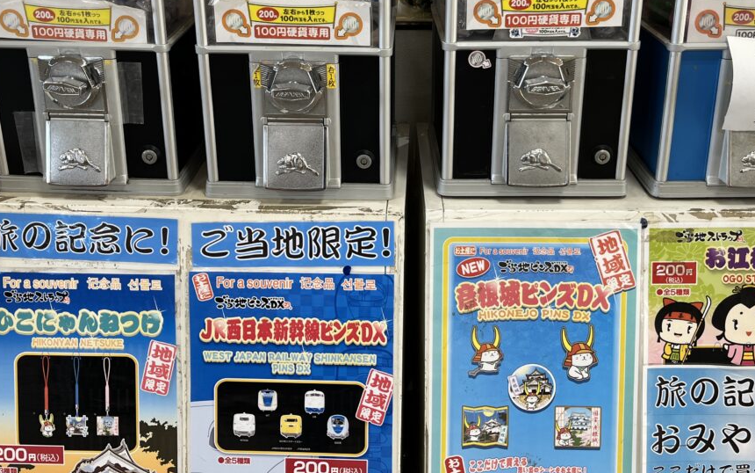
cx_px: 382
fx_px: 844
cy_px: 114
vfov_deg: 30.7
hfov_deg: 48.2
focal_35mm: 41
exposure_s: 1/120
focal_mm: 5.1
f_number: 1.6
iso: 50
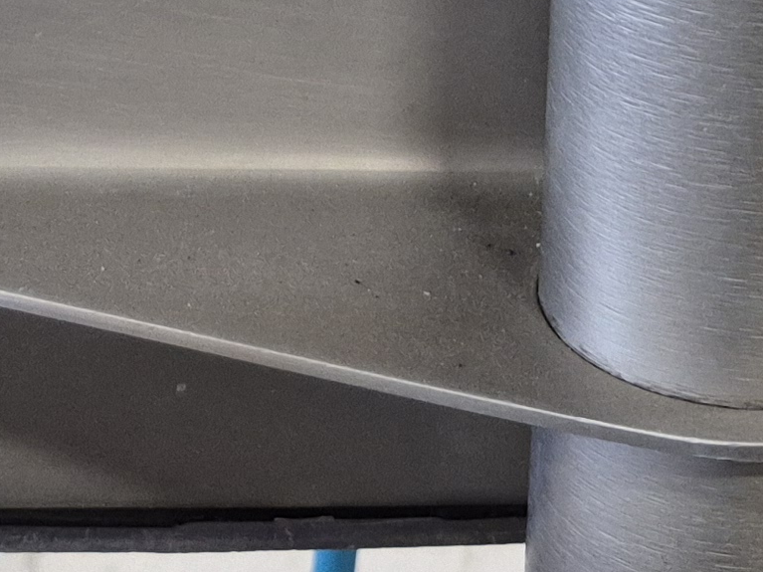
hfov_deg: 16.2
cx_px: 102
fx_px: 2645
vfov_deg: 11.0
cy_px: -632
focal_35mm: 120
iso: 320
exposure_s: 1/120
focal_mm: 5.4
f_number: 1.8
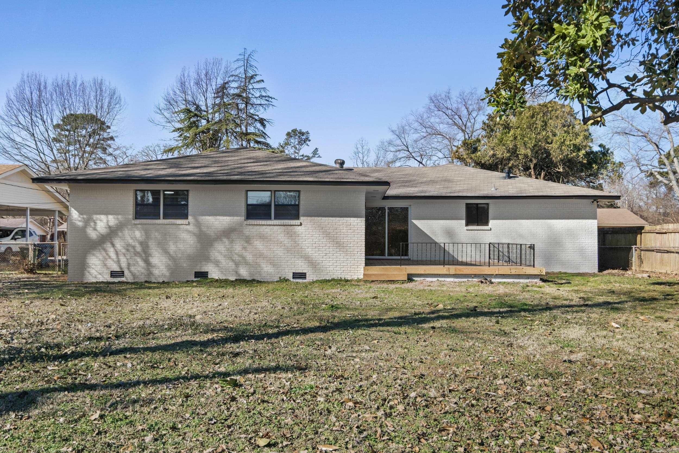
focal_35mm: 31
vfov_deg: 42.3
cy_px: 226
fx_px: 585
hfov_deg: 60.3
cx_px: 340
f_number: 8
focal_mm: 20.9
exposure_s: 1/100
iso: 400
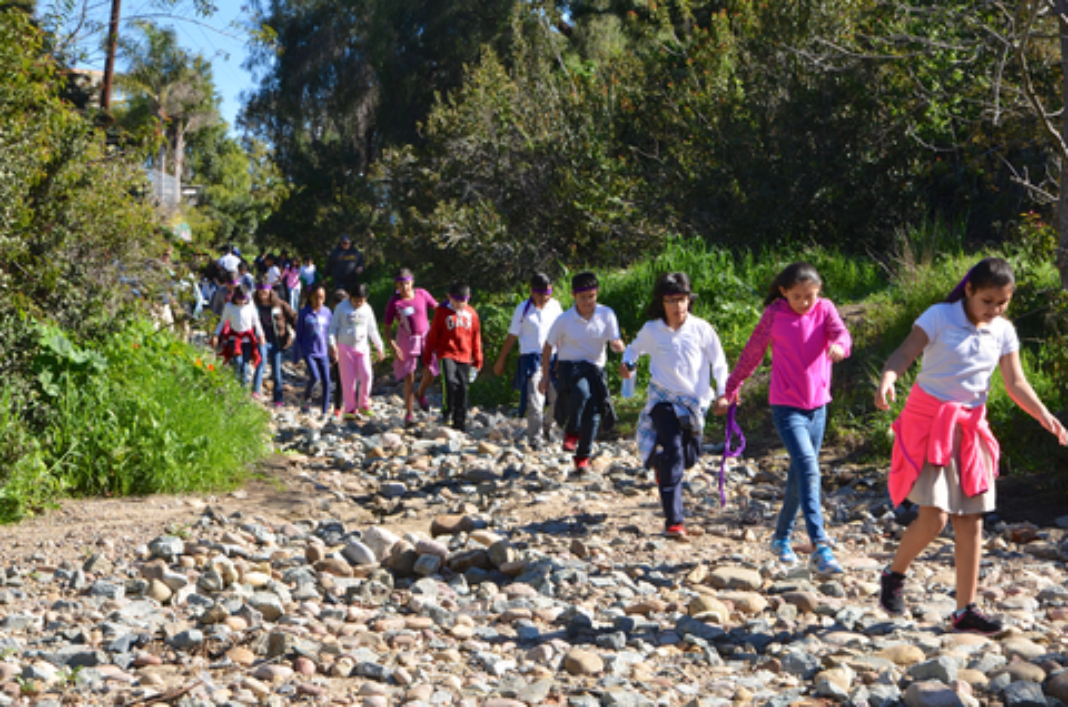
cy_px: 354
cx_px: 534
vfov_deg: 20.5
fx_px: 1954
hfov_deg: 30.6
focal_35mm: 66
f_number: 7.1
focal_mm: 44
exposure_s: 1/200
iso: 100
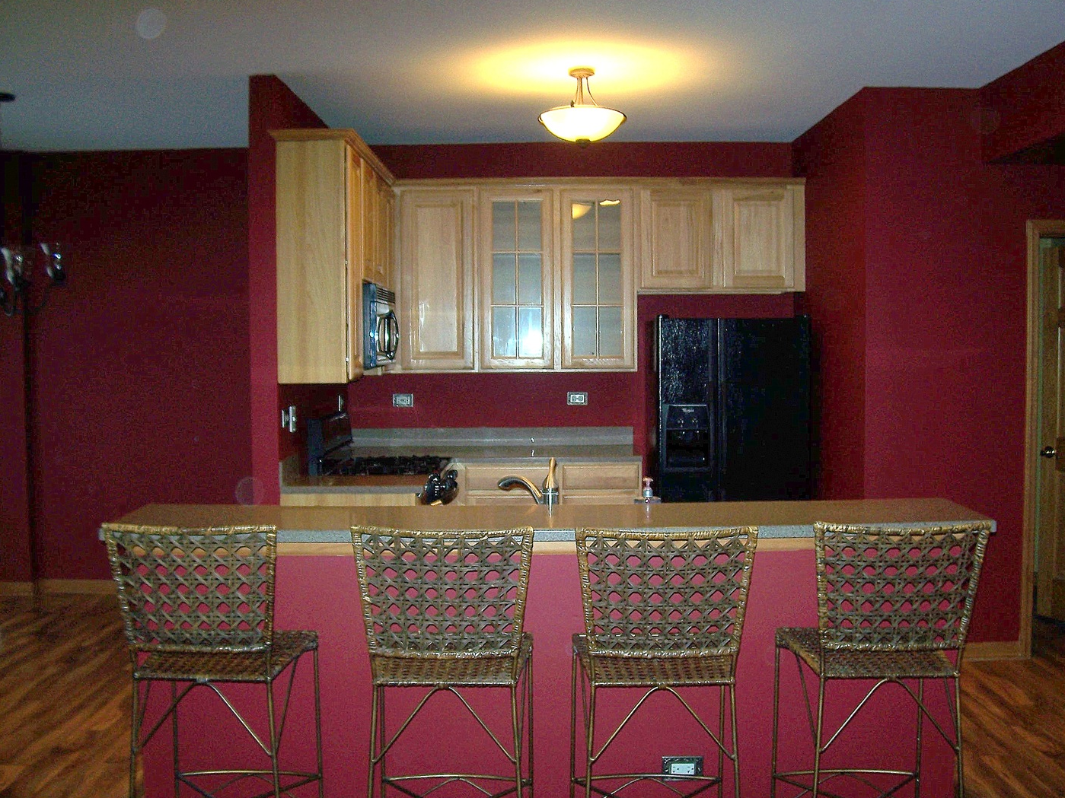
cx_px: 528
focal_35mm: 35
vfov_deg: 40.7
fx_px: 1077
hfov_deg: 52.6
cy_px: 400
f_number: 2.7
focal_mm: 5.6
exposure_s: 1/60
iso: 80
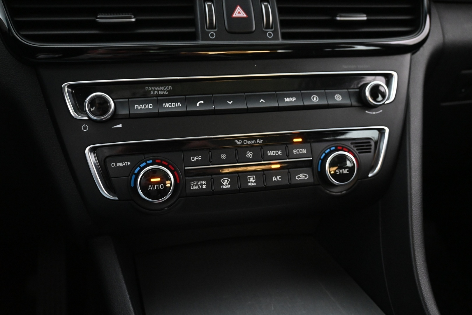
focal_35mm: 32
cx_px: 236
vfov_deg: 40.8
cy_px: 158
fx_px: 423
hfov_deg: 58.3
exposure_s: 1/30
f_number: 4
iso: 3600
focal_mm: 21.5
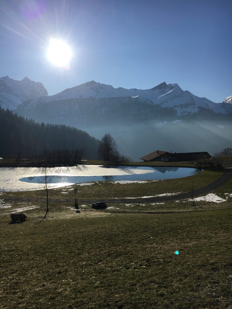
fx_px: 259
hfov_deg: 48.2
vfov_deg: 61.7
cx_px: 116
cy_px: 154
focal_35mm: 29
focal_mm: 4.15
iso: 25
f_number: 2.2
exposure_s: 1/4274
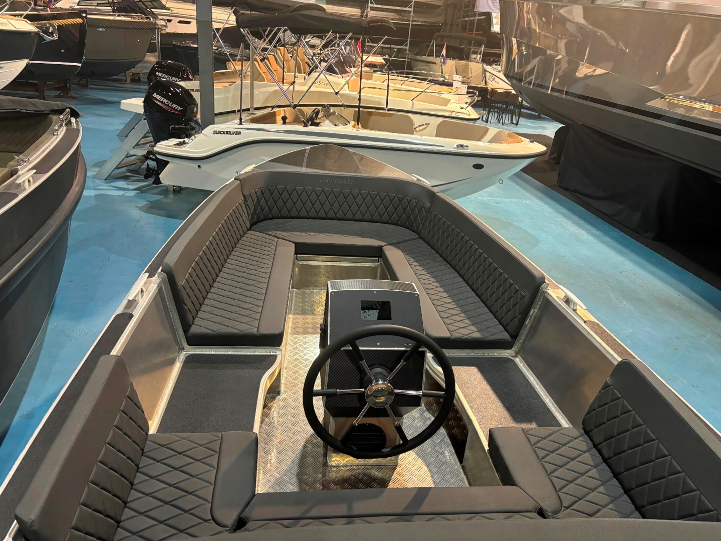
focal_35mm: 26
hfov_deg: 67.3
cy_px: 270
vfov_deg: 53.1
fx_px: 541
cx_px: 360
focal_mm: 5.96
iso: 320
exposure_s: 1/50
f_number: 1.6
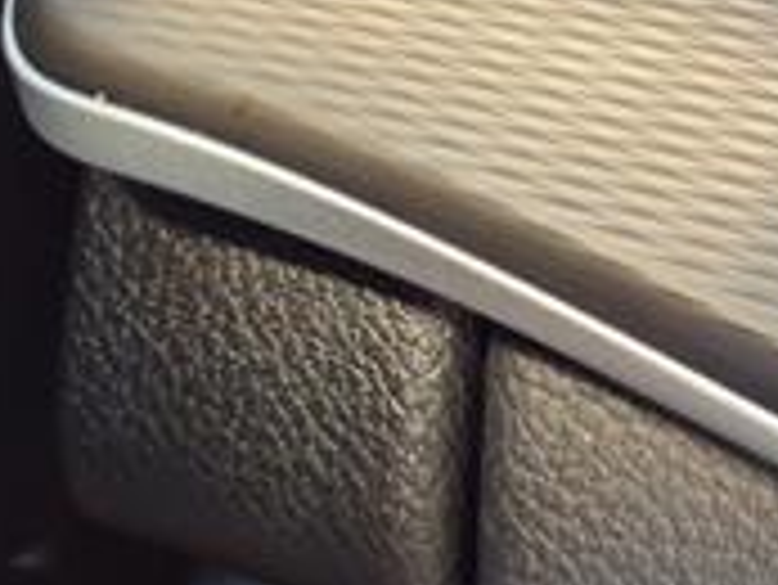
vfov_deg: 14.5
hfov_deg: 17.8
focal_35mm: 100
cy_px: -58
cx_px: 1124
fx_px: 2249
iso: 40
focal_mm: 3.58
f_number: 1.9
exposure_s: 1/40
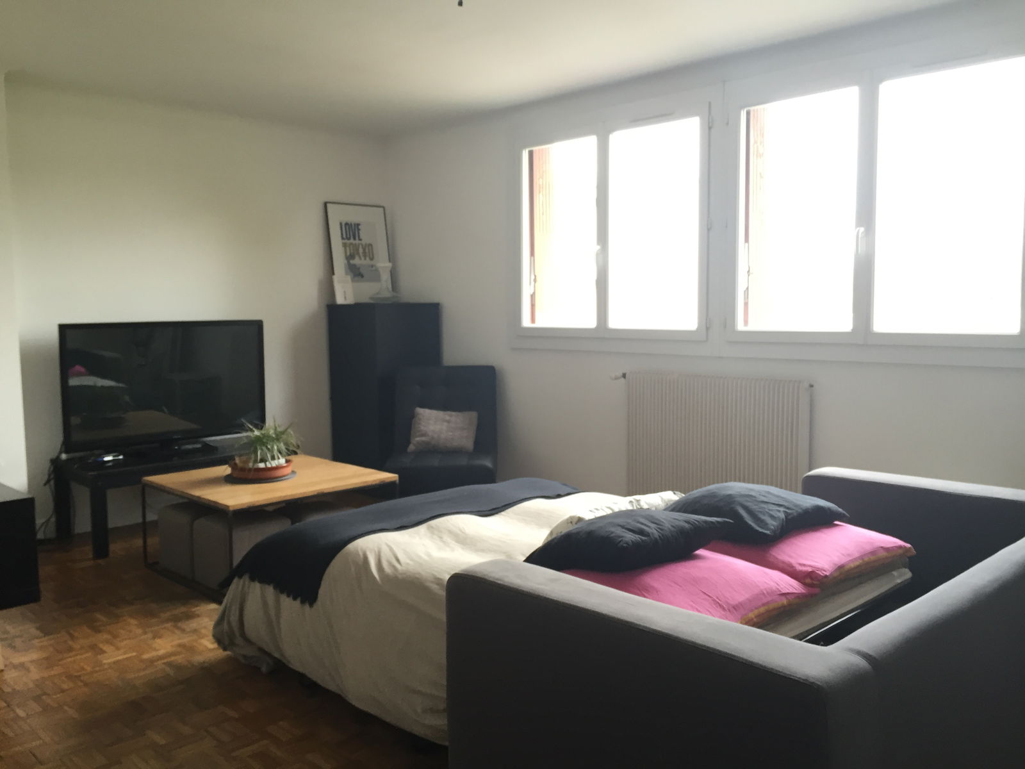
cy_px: 384
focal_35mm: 29
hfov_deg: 61.7
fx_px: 859
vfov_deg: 48.2
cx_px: 512
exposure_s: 1/33
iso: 40
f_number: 2.2
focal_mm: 4.15
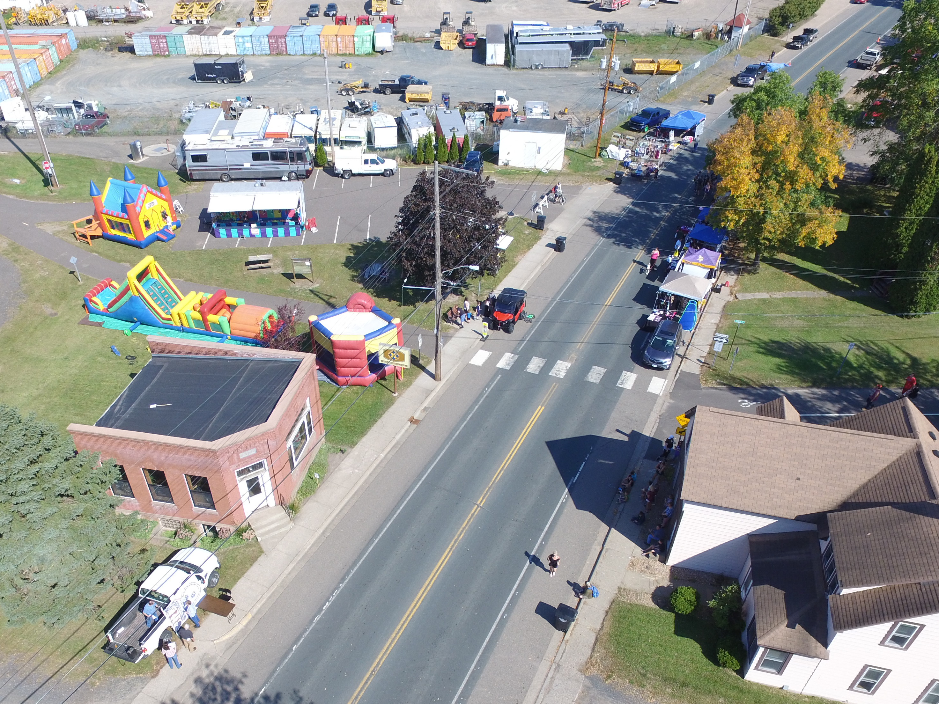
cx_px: 470
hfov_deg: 81.7
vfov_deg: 66.0
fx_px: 543
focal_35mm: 20
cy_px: 352
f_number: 2.8
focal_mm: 3.6
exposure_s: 1/640
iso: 100
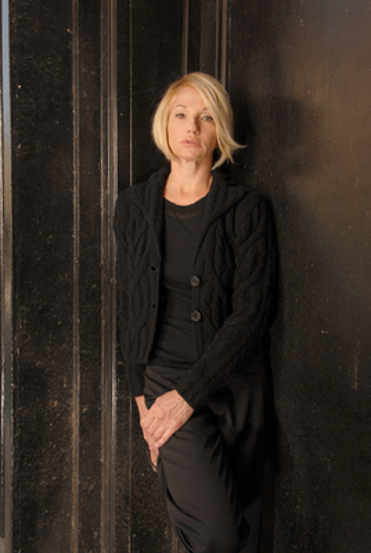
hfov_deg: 40.1
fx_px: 508
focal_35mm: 33
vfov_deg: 57.2
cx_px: 186
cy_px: 276
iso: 125
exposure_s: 1/125
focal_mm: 22
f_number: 7.1
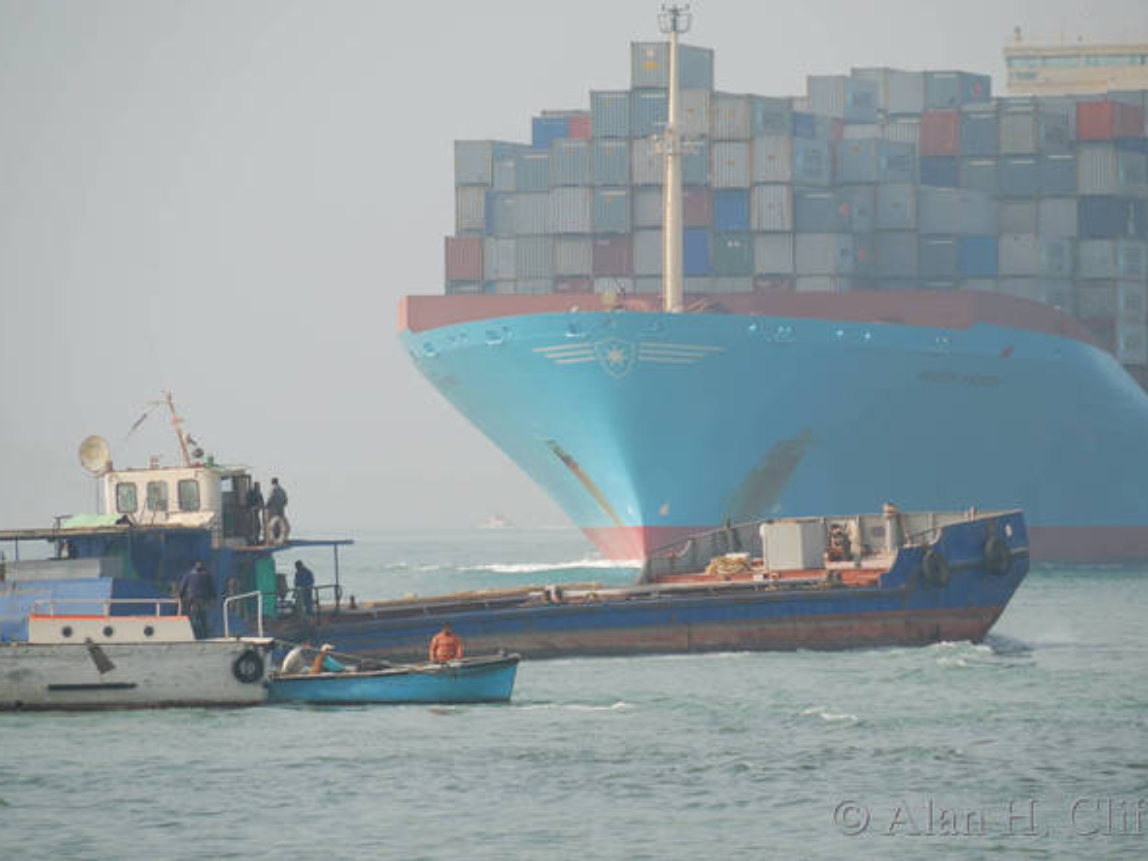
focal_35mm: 342
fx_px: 11340
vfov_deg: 4.3
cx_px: 606
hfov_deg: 5.8
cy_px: 408
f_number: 5.6
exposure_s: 1/400
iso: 100
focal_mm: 200
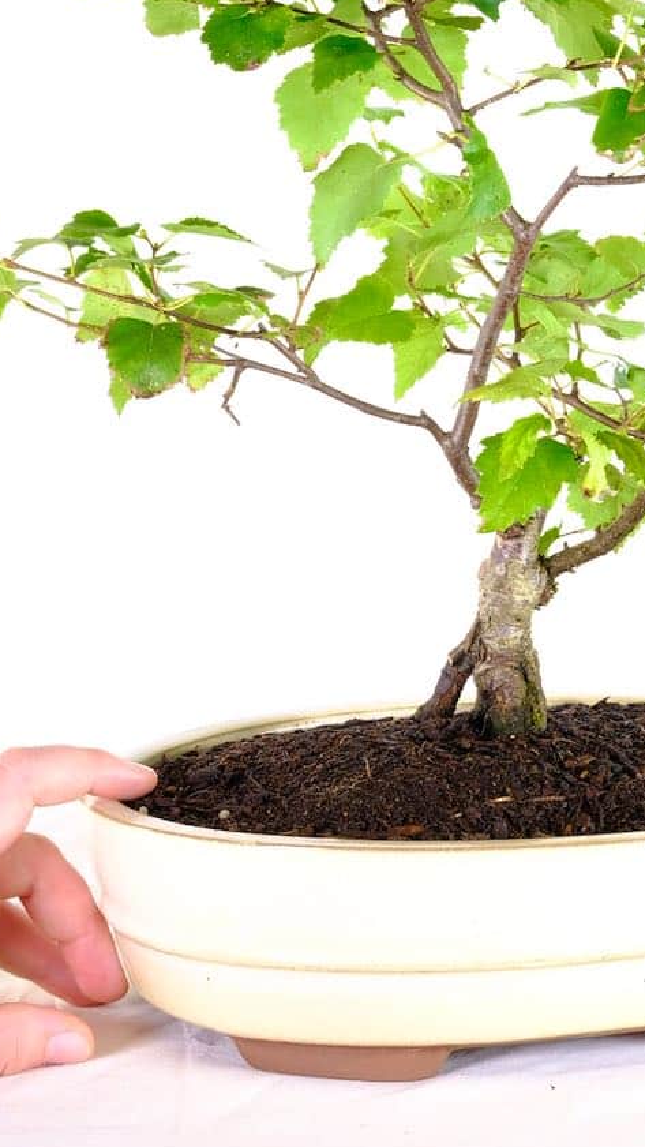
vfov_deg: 15.9
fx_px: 4075
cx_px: 473
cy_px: 295
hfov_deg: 9.0
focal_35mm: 134
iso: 500
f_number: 10
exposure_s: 1/13
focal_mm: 56.2
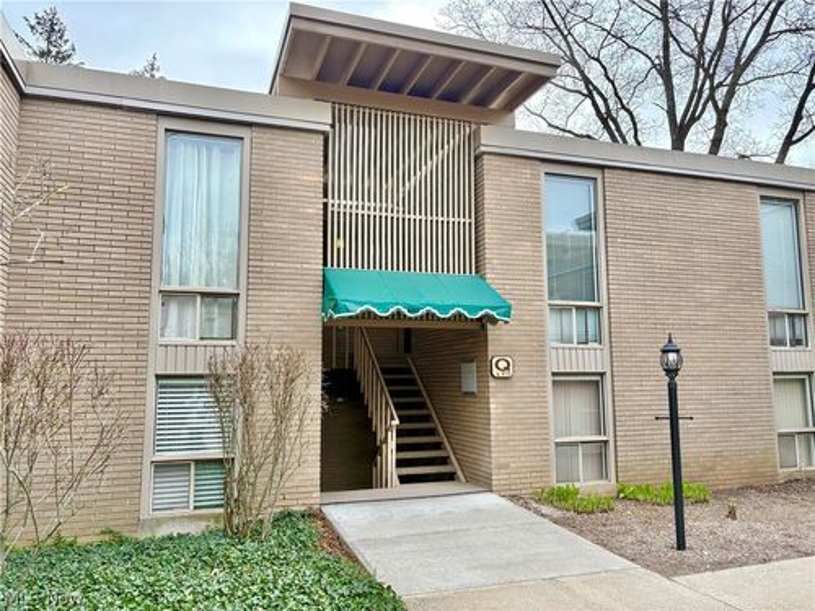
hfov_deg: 67.3
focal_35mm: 26
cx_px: 408
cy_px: 306
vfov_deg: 53.1
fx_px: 612
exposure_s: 1/764
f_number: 1.6
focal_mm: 5.96
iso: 64
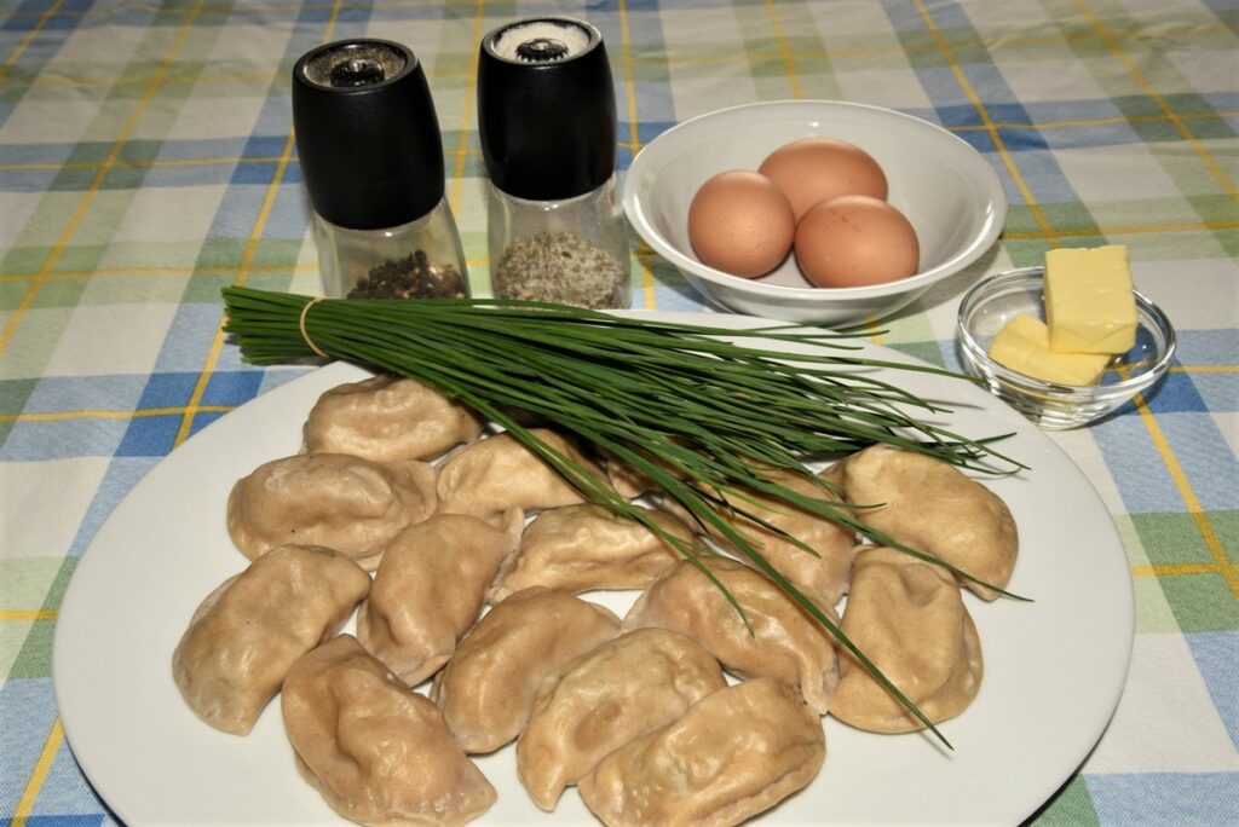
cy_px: 414
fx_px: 1240
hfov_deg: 53.1
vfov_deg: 36.9
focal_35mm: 36
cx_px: 620
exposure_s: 1/60
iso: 320
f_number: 14
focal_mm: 36
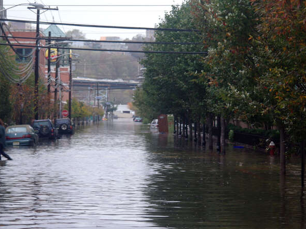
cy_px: 131
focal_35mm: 177
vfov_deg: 8.4
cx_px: 104
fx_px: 1564
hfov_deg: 11.2
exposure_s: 1/25
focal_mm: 89
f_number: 5
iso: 400
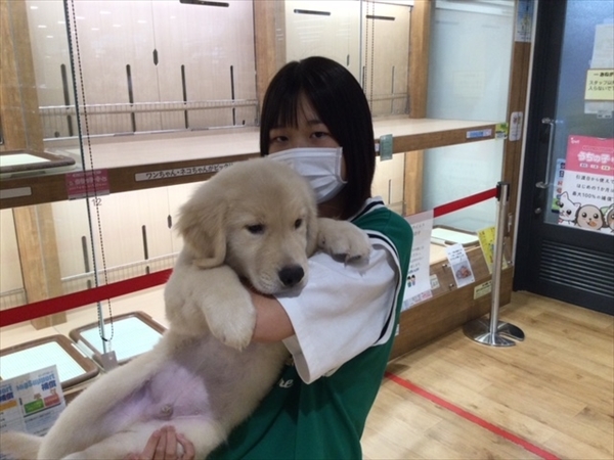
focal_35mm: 31
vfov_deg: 45.4
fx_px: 550
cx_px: 307
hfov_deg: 58.4
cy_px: 230
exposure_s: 1/30
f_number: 2.4
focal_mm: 3.3
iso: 40
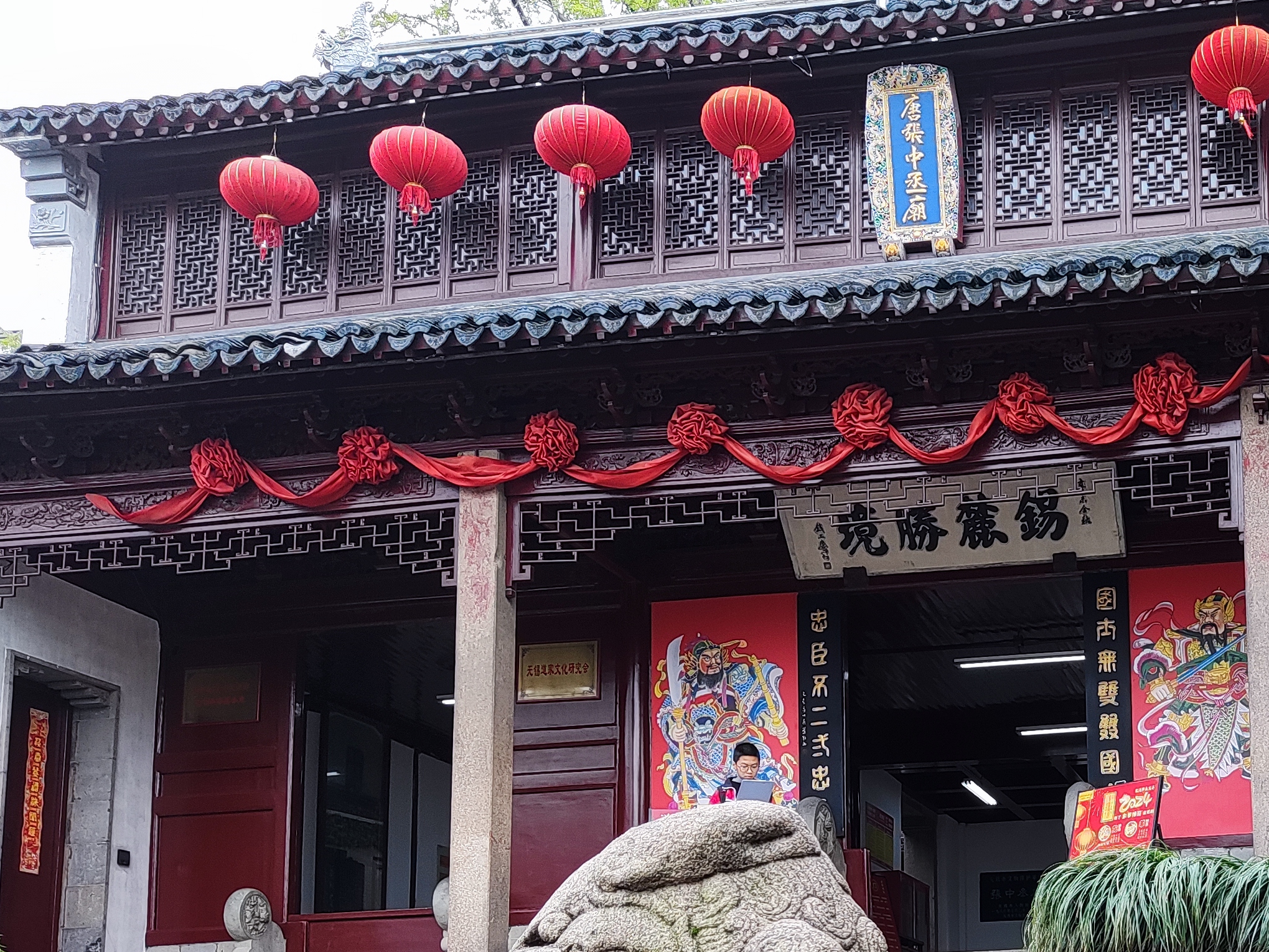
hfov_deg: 35.0
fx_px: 1870
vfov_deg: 27.2
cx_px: 1183
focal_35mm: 51
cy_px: 907
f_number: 1.79
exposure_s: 1/173
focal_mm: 4.74
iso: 50
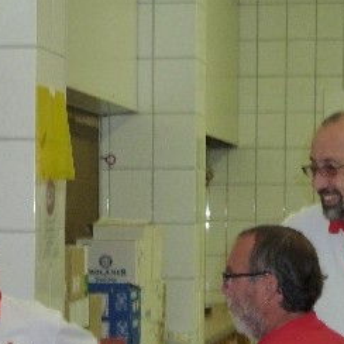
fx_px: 1439
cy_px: 286
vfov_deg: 13.5
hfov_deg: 13.6
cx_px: 131
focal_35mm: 128
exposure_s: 1/60
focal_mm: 9.7
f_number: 3.9
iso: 400
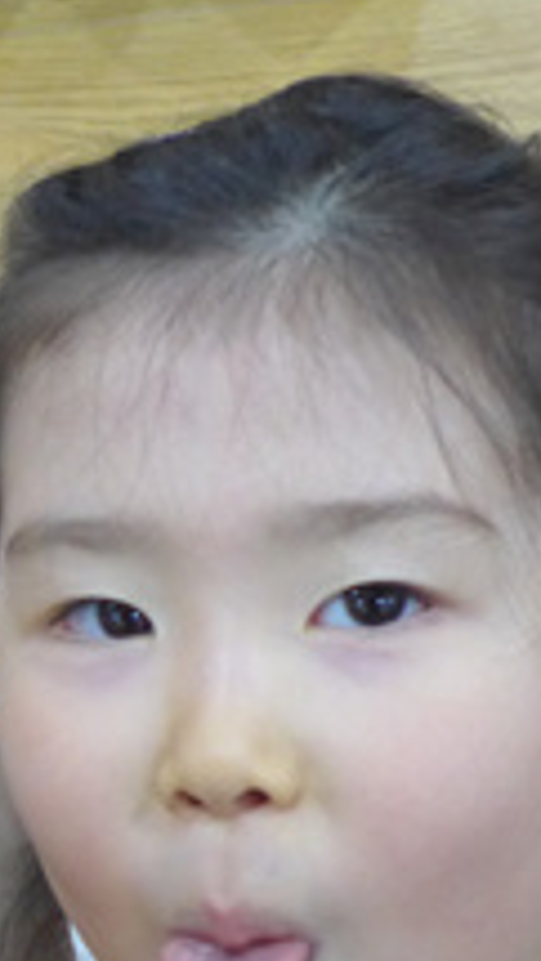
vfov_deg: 16.5
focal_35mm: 130
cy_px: 586
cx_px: -241
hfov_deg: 9.1
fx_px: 3314
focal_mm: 7.9
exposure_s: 1/320
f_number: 1.7
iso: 500
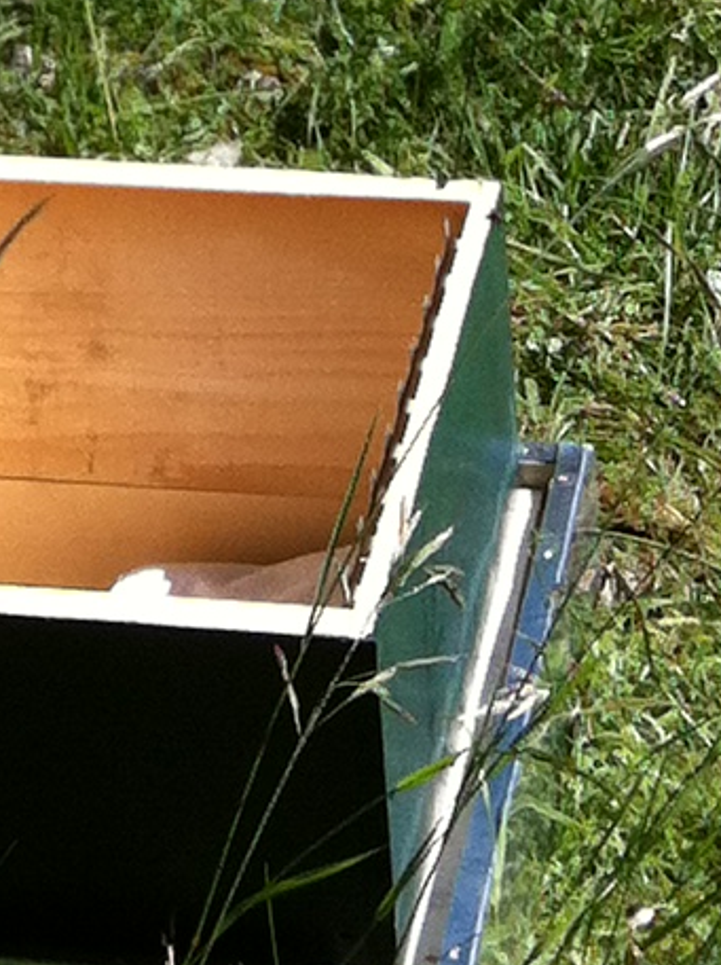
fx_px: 5537
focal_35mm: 199
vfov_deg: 9.2
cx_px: -296
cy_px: -1115
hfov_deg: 7.3
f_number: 2.8
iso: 80
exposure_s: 1/958
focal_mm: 3.85
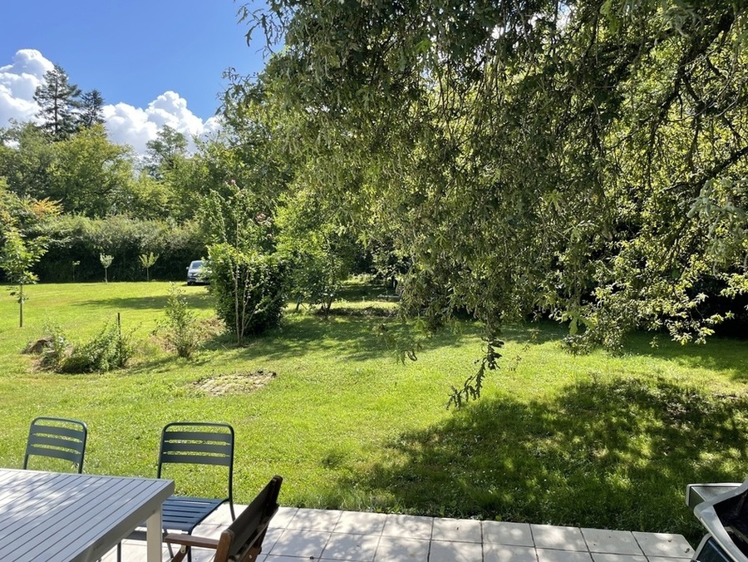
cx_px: 374
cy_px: 281
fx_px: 562
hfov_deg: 67.3
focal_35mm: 26
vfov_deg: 53.1
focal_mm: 4.2
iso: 32
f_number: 1.6
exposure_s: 1/1125
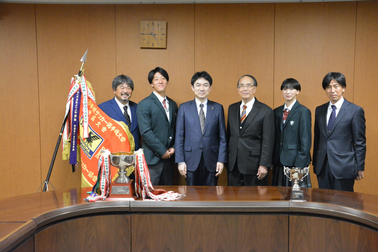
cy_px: 126
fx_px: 425
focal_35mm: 40
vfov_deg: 33.0
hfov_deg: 47.9
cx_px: 189
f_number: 5.6
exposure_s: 1/100
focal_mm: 27
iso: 6400
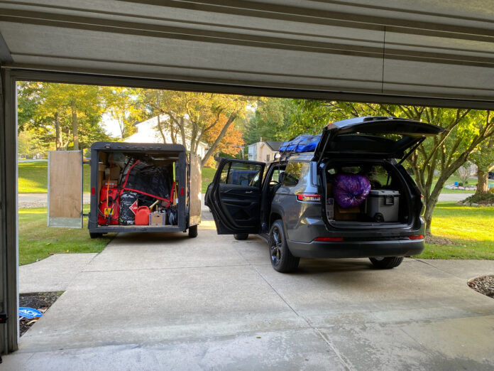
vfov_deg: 53.1
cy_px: 186
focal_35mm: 26
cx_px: 247
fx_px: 371
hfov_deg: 67.3
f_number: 1.8
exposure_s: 1/121
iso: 64
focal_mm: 4.25
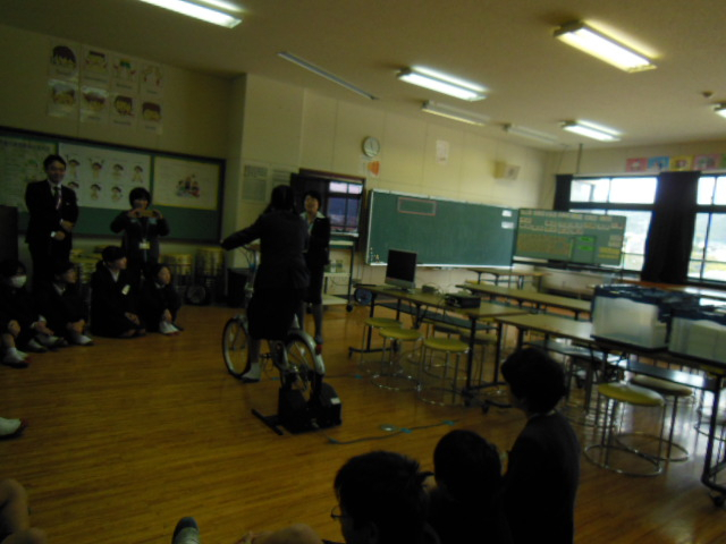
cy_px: 272
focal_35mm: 25
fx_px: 524
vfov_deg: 54.9
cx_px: 363
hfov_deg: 69.4
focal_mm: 4.5
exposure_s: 1/80
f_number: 3.5
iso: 400
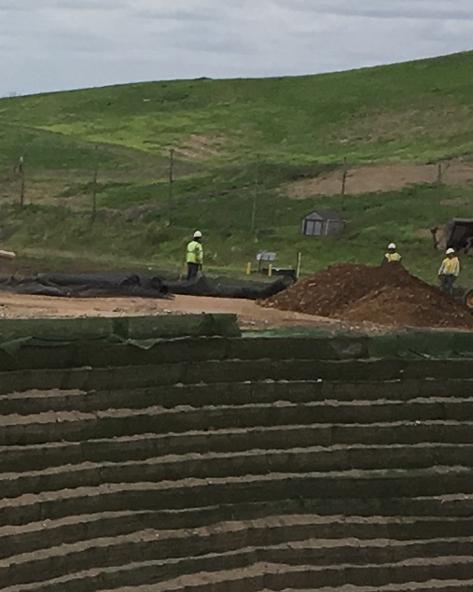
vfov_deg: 10.4
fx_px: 3151
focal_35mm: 180
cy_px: 827
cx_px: -536
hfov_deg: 8.1
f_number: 2.2
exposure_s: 1/2137
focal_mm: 4.15
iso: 25
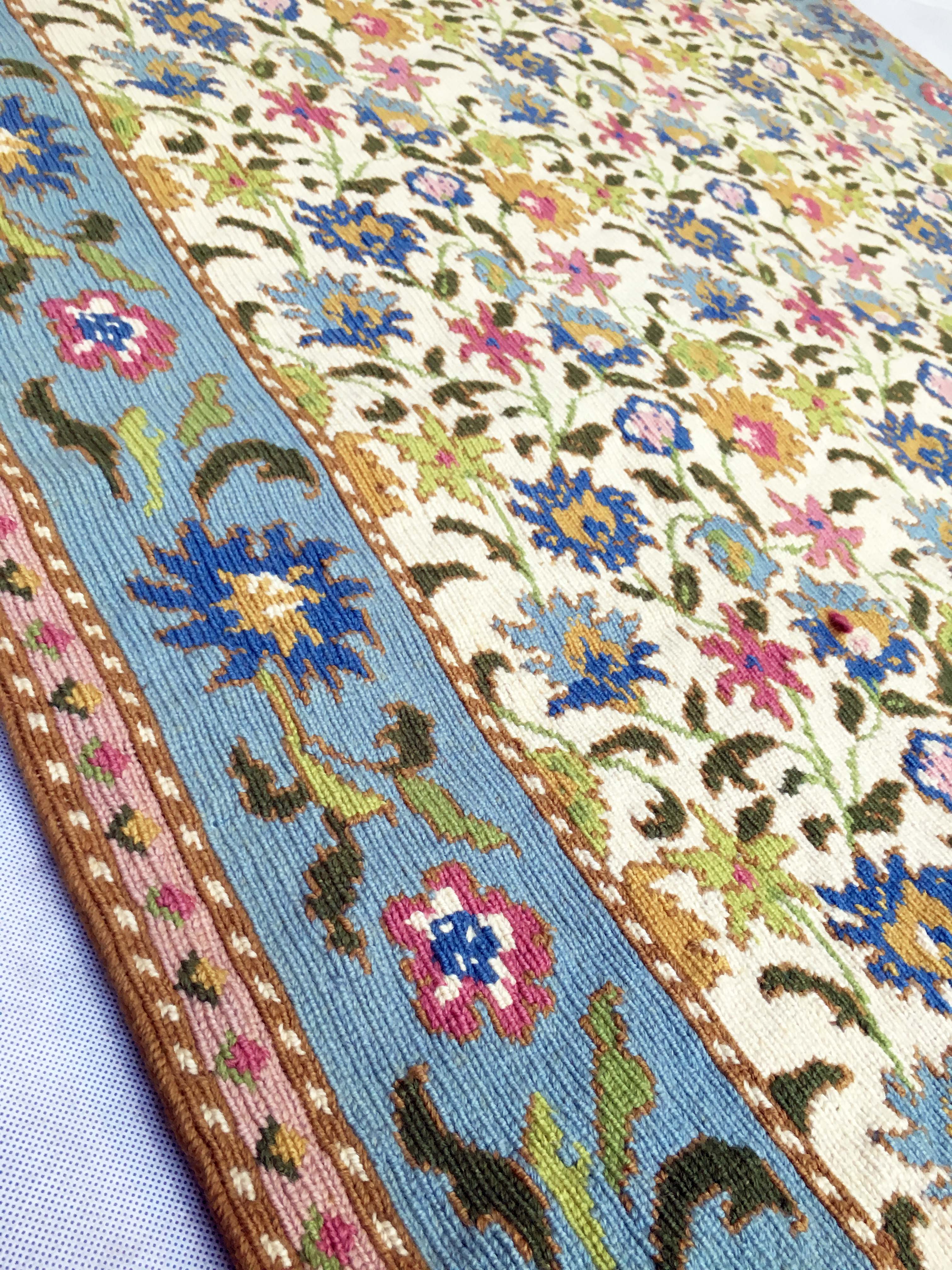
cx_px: 476
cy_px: 635
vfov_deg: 61.7
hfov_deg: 48.2
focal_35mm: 29
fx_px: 1063
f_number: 2.2
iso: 64
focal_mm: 4.15
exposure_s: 1/33
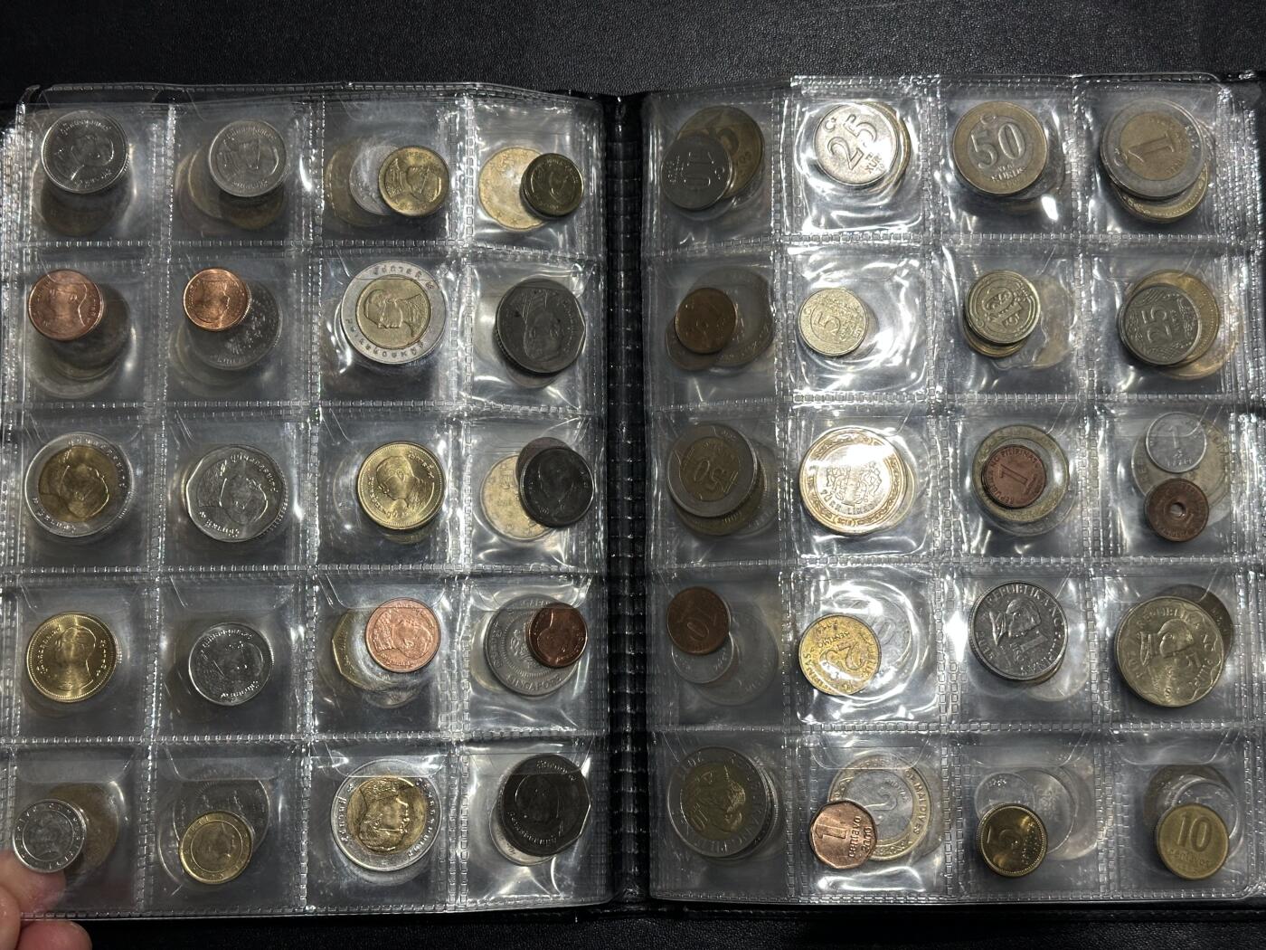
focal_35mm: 48
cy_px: 475
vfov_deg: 30.3
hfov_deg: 39.7
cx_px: 633
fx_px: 1755
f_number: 1.78
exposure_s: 1/50
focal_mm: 6.86
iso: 80
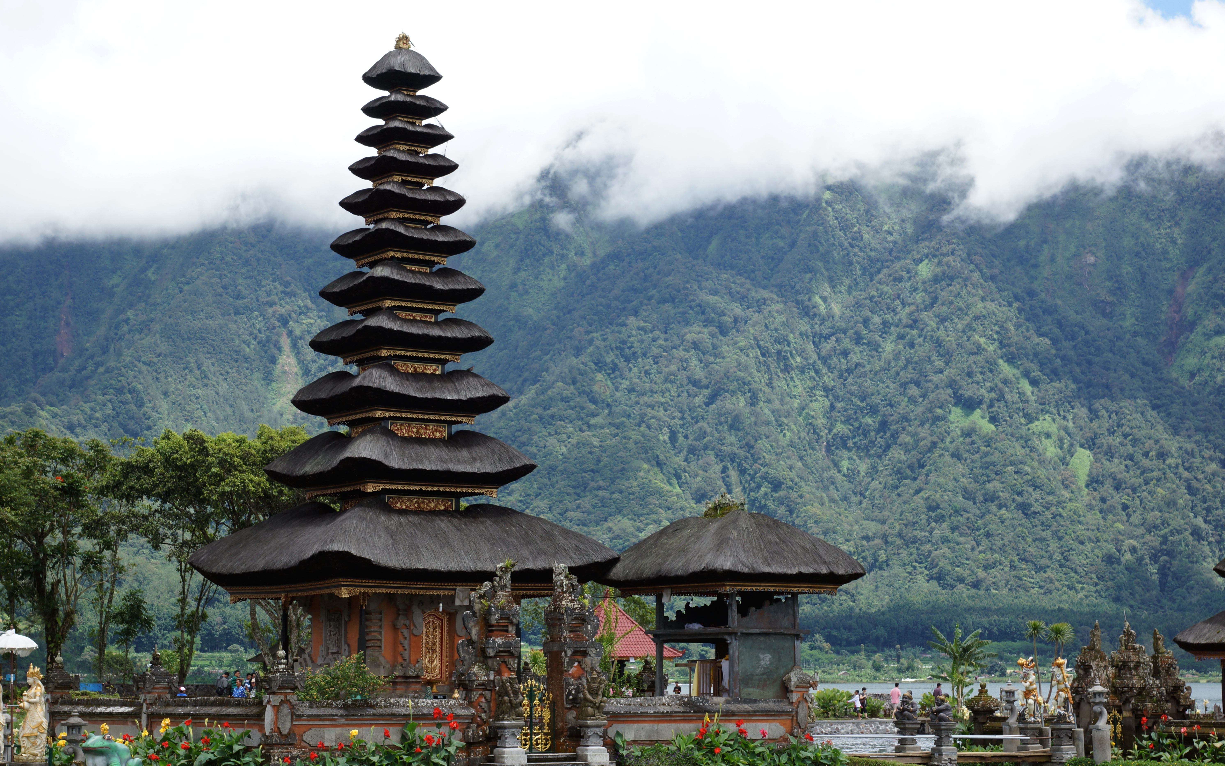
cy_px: 408
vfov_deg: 16.9
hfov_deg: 26.8
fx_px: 2571
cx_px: 617
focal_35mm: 77
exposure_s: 1/250
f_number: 7.1
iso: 100
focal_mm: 50
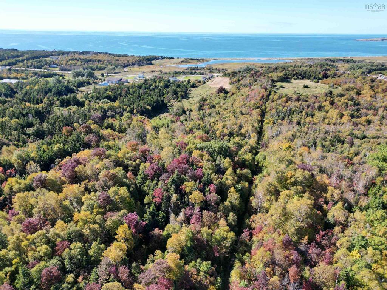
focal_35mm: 24
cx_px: 194
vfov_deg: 56.8
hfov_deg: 71.6
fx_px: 268
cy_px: 145
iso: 120
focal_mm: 6.72
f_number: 1.7
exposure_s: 1/1250
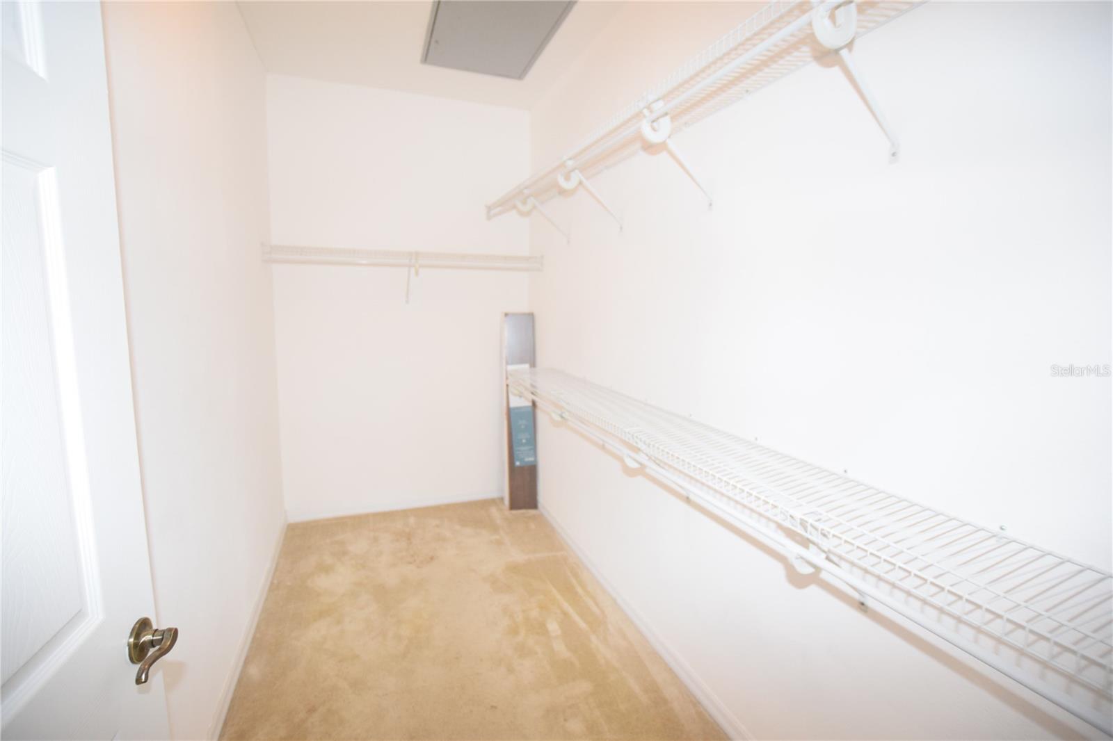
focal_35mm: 15
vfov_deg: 77.3
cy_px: 370
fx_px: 464
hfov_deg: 100.4
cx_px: 556
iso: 1250
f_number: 3.5
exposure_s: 1/60
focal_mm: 10
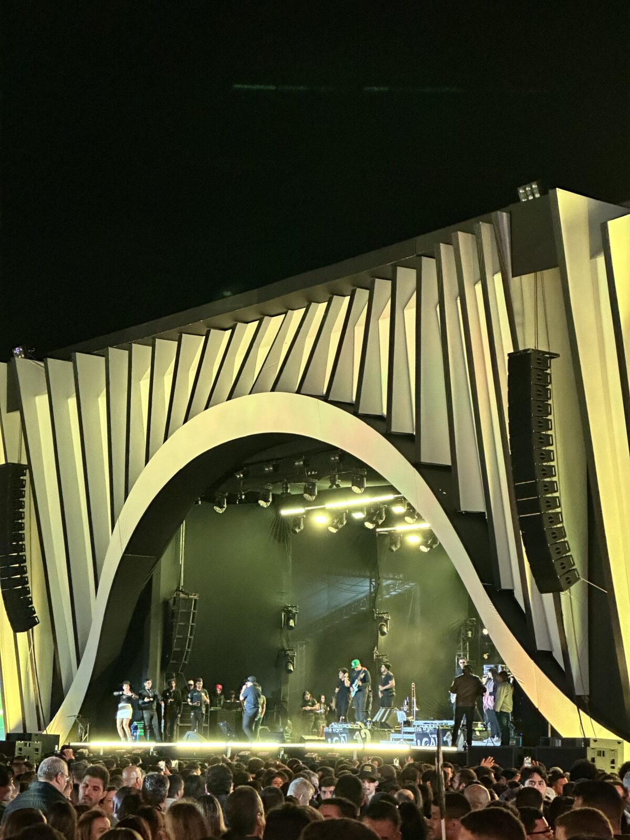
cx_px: 315
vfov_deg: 25.3
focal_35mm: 77
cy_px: 420
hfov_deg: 19.1
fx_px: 1869
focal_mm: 9
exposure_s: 1/41
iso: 800
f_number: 2.8
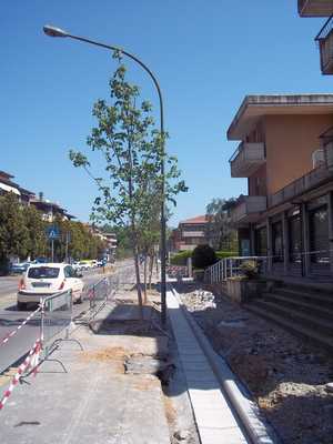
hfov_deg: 39.7
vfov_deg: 51.4
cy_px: 222
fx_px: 462
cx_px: 166
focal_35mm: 36
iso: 80
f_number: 8
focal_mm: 6.5
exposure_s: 1/160
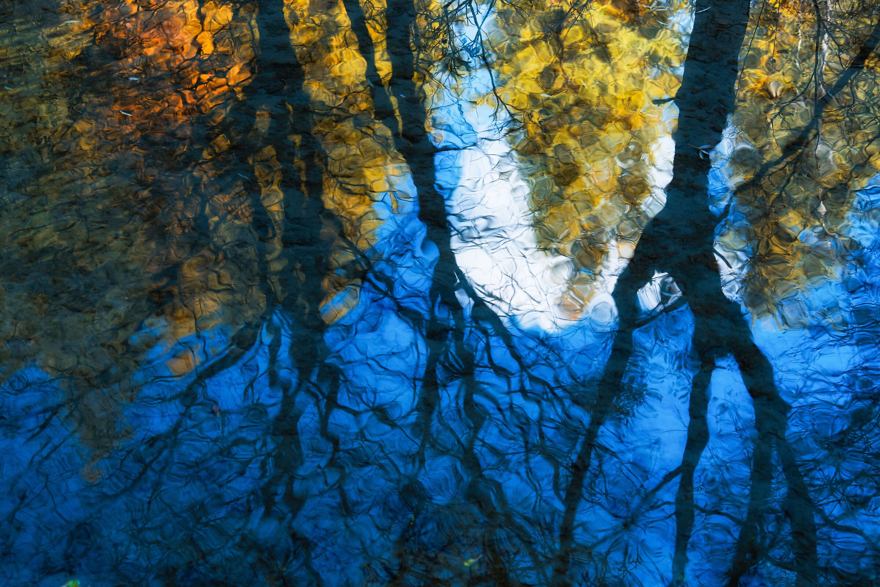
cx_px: 440
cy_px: 294
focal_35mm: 70
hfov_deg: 28.8
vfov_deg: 19.5
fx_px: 1711
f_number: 8
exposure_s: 1/20
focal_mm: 70
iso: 400
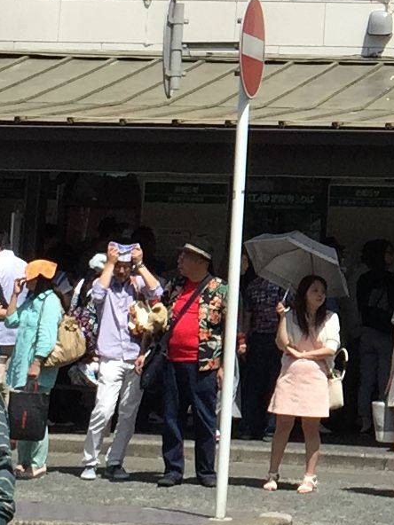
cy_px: 2
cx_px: 816
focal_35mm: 160
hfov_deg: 8.7
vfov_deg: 12.2
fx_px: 2428
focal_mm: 4.15
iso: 32
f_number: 2.2
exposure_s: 1/1883
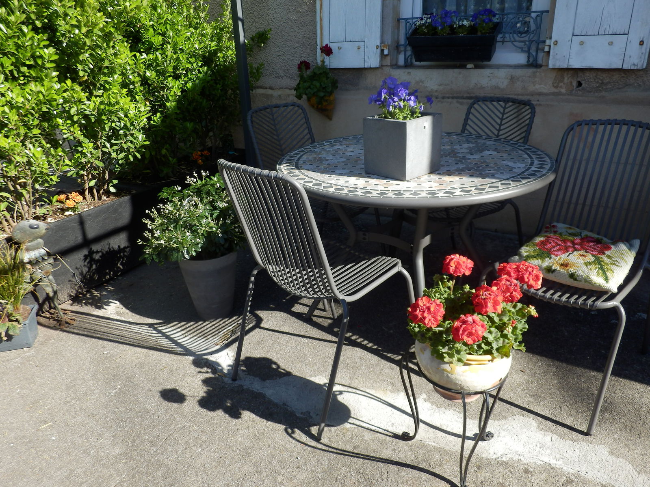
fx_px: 563
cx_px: 325
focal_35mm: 30
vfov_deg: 46.8
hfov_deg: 60.0
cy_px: 244
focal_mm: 5.3
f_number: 3.5
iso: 80
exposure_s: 1/400
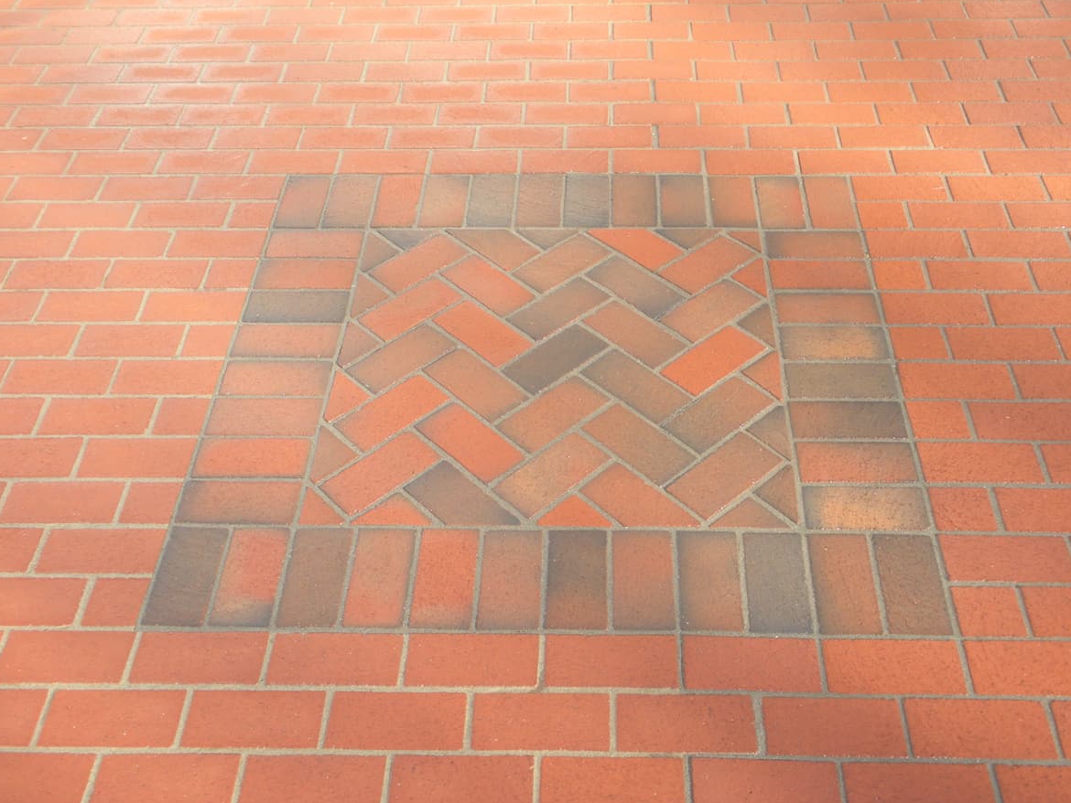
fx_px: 1269
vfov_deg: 35.1
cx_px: 559
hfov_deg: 45.8
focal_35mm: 41
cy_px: 417
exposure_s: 1/116
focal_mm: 6.3
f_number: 3.5
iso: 76
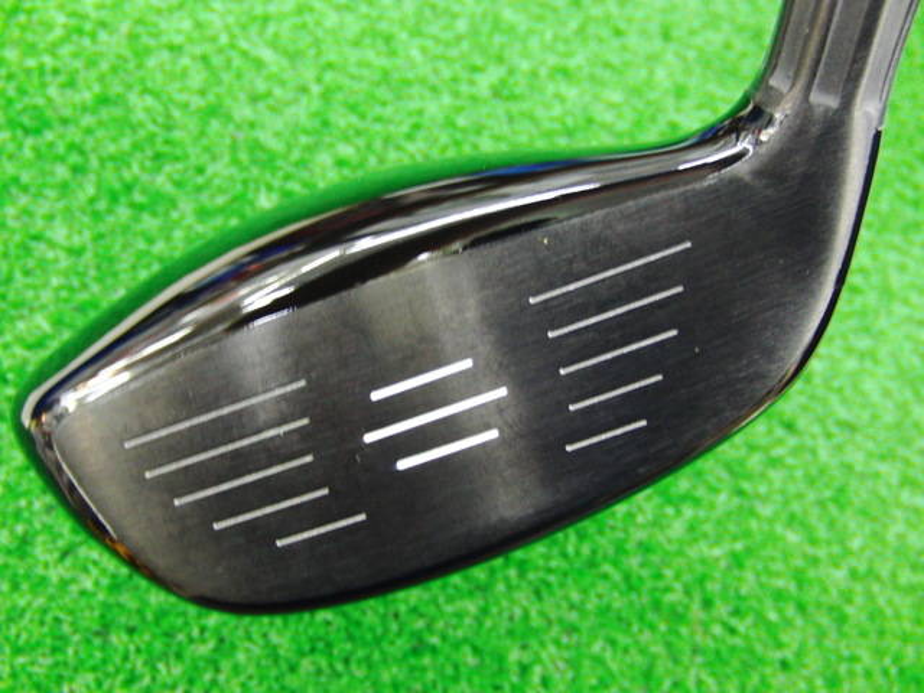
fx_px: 988
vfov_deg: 38.7
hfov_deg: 50.1
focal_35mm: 37
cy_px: 346
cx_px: 462
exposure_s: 1/10
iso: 400
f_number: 3.6
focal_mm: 6.42
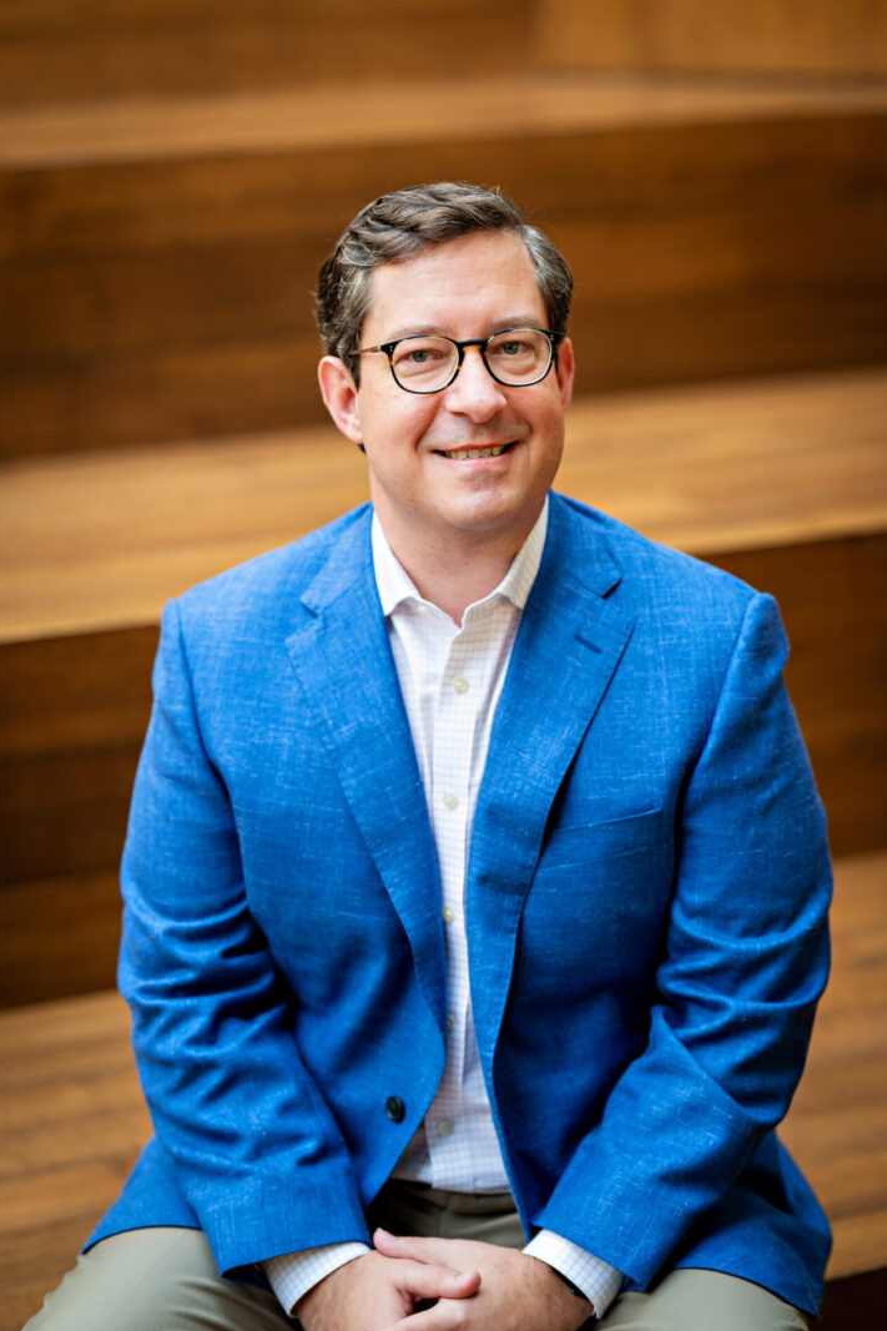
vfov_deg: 23.6
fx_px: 3179
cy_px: 672
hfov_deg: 15.9
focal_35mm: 86
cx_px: 443
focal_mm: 85
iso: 400
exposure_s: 1/400
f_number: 2.2
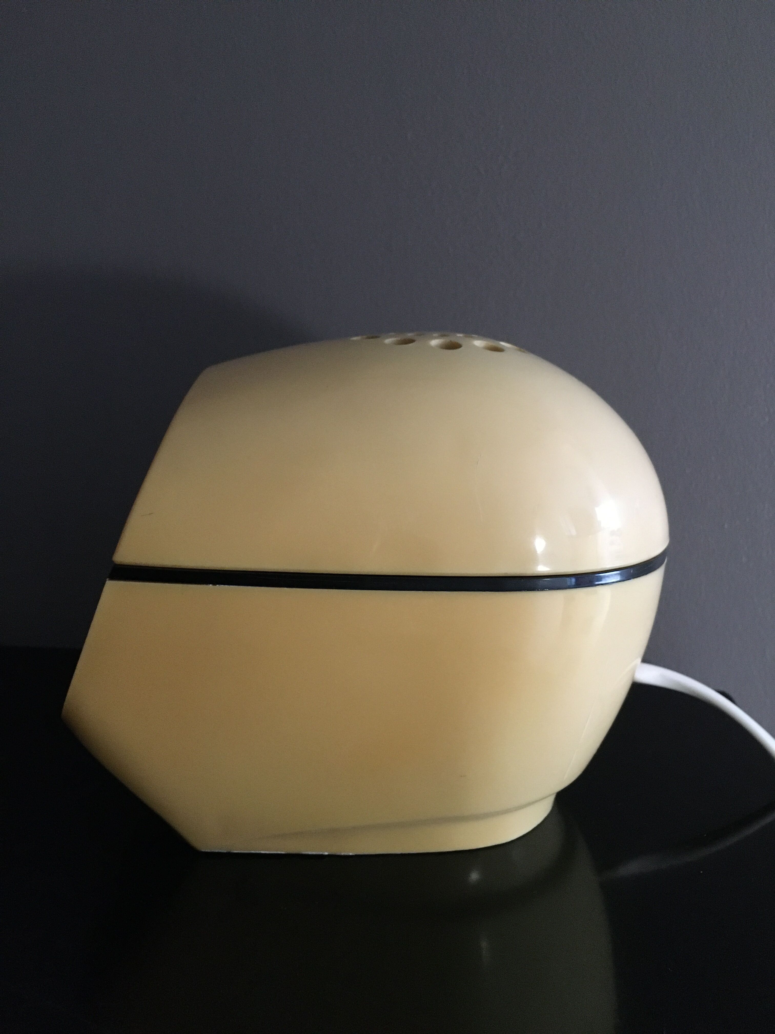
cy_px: 517
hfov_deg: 48.2
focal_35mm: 29
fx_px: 866
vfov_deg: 61.7
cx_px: 388
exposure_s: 1/17
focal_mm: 4.15
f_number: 2.2
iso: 250
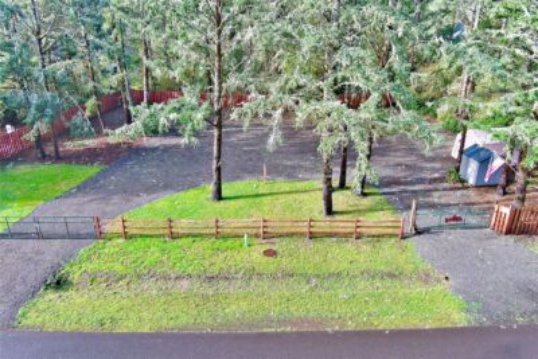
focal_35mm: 29
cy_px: 180
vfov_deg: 45.0
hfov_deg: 63.6
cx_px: 269
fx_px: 434
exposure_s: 1/196
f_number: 2.8
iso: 100
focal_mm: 10.57
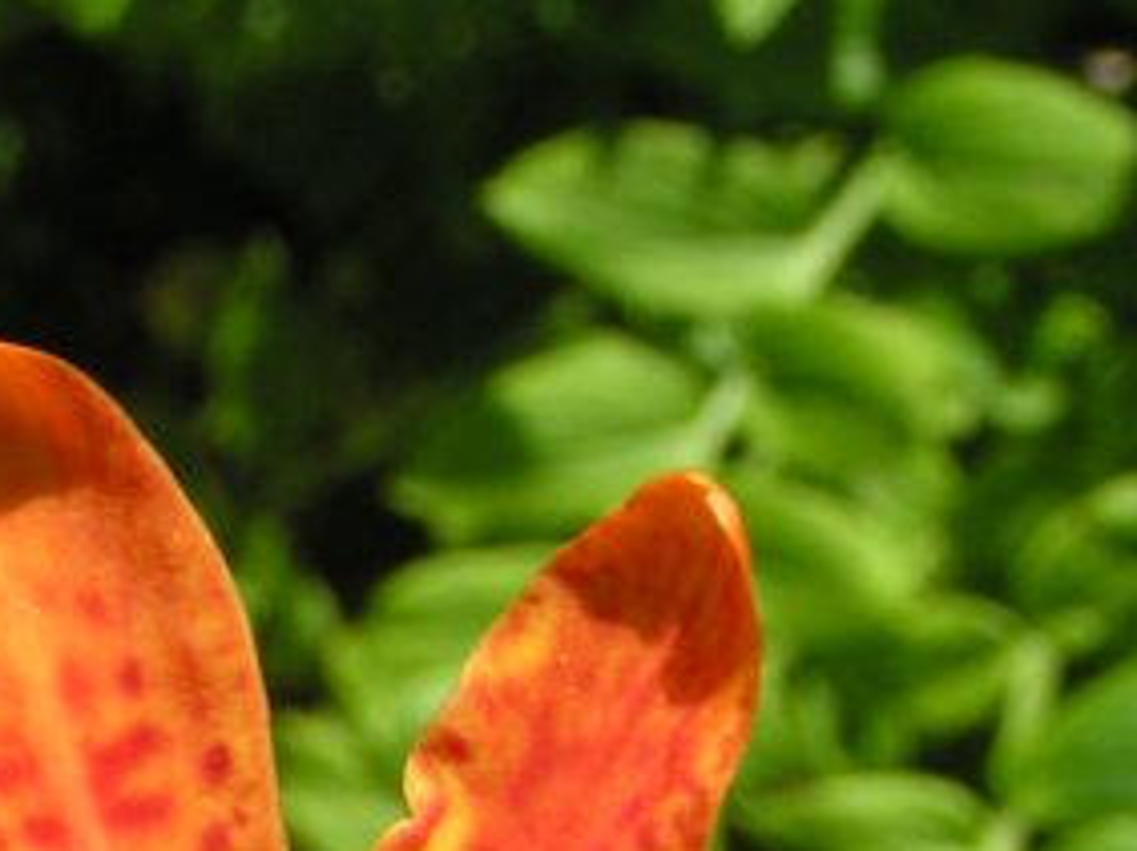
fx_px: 5874
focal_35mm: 179
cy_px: 1049
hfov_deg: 11.0
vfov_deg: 8.2
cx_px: 105
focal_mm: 9.7
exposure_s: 1/400
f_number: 5
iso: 50
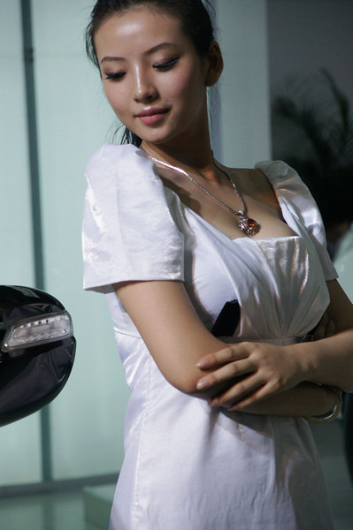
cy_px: 265
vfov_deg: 19.5
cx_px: 176
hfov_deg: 13.0
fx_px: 1547
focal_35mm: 105
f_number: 4.5
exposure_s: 1/1000
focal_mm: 70
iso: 800
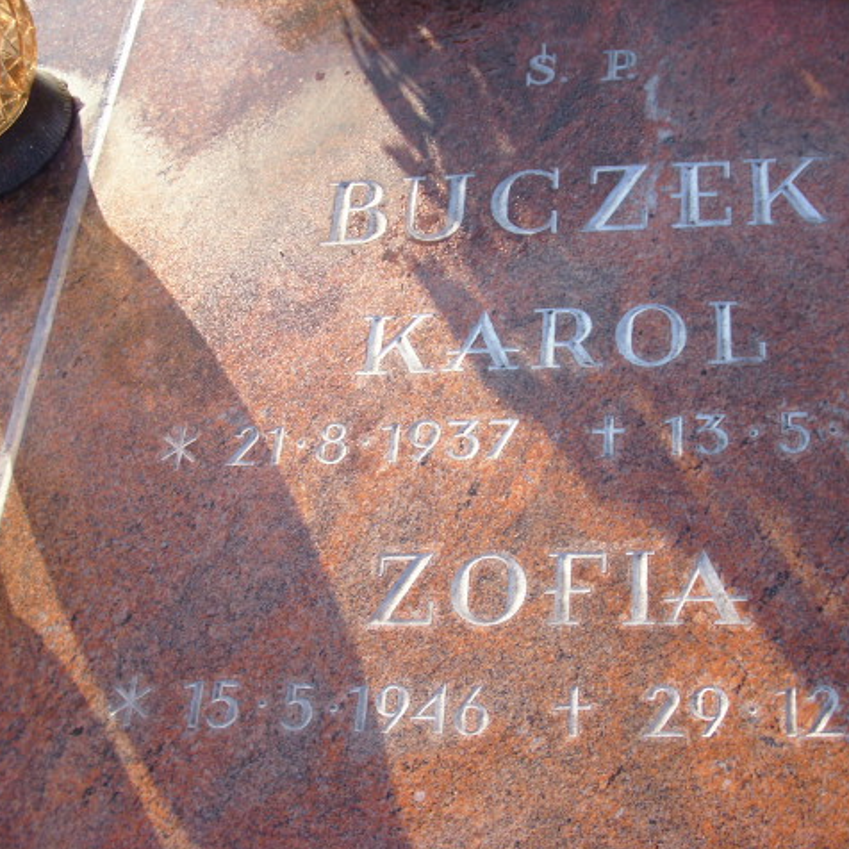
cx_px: 544
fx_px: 1221
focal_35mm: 44
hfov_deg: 38.0
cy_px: 426
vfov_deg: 38.3
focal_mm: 6.2
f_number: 2.8
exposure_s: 1/76
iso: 50
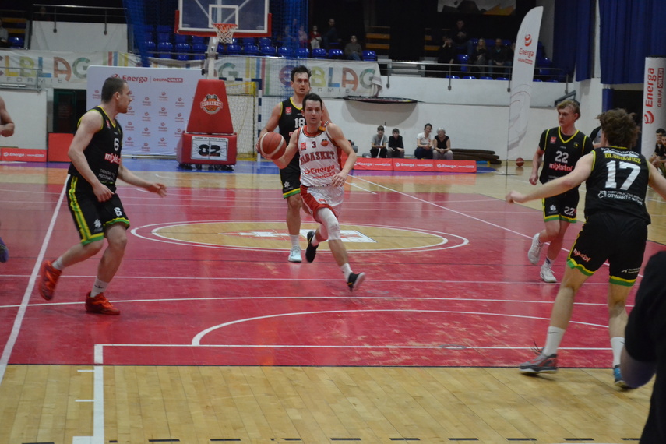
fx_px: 1526
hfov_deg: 24.6
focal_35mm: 82
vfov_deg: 16.6
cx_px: 333
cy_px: 222
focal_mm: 55
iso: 3200
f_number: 5.6
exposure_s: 1/160
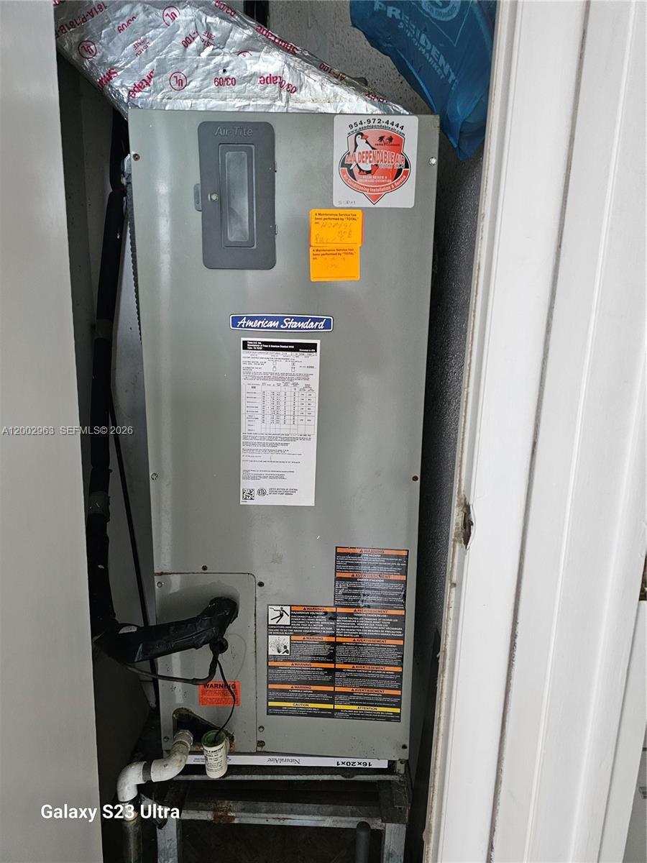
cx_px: 324
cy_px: 432
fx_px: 573
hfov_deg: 58.9
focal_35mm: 23
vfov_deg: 73.9
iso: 800
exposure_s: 1/77
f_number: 1.7
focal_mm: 6.3
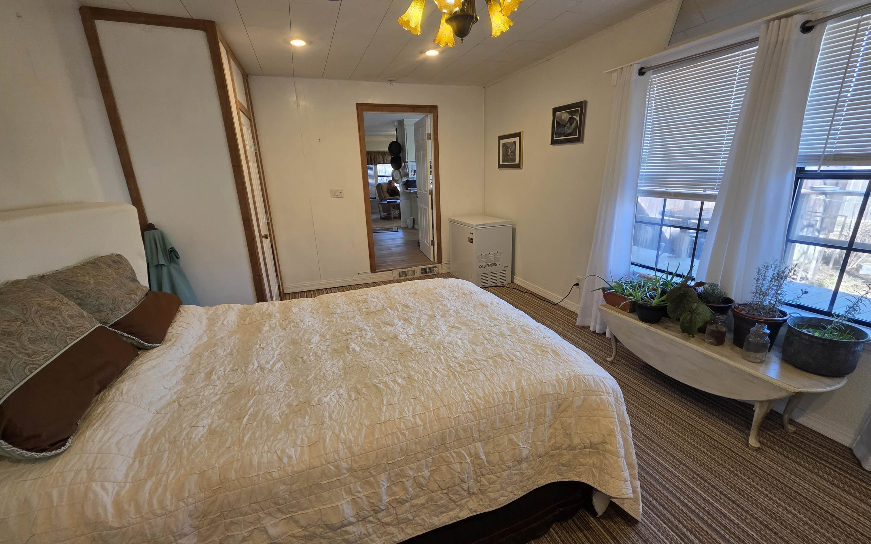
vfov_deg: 78.6
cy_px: 279
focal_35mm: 14
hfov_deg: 105.3
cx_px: 436
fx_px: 332
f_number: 1.9
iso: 200
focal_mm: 2.2
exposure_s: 1/120
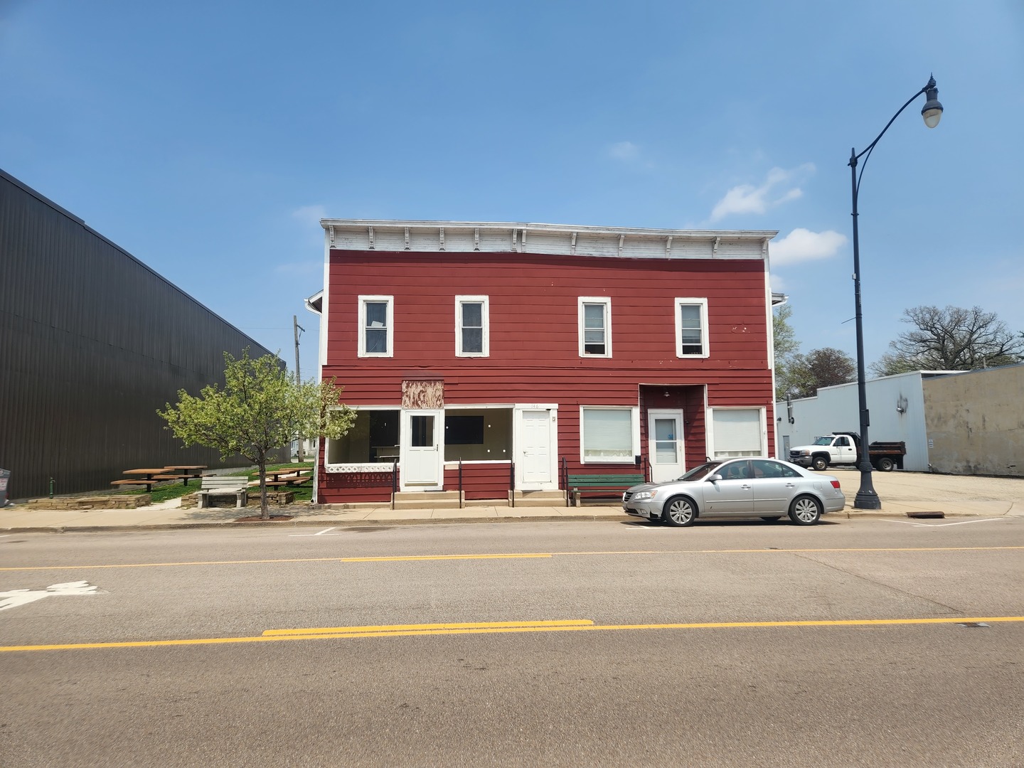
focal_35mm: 23
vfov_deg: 58.9
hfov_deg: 73.9
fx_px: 680
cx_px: 512
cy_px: 384
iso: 20
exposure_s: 1/1476
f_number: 1.8
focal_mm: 5.4
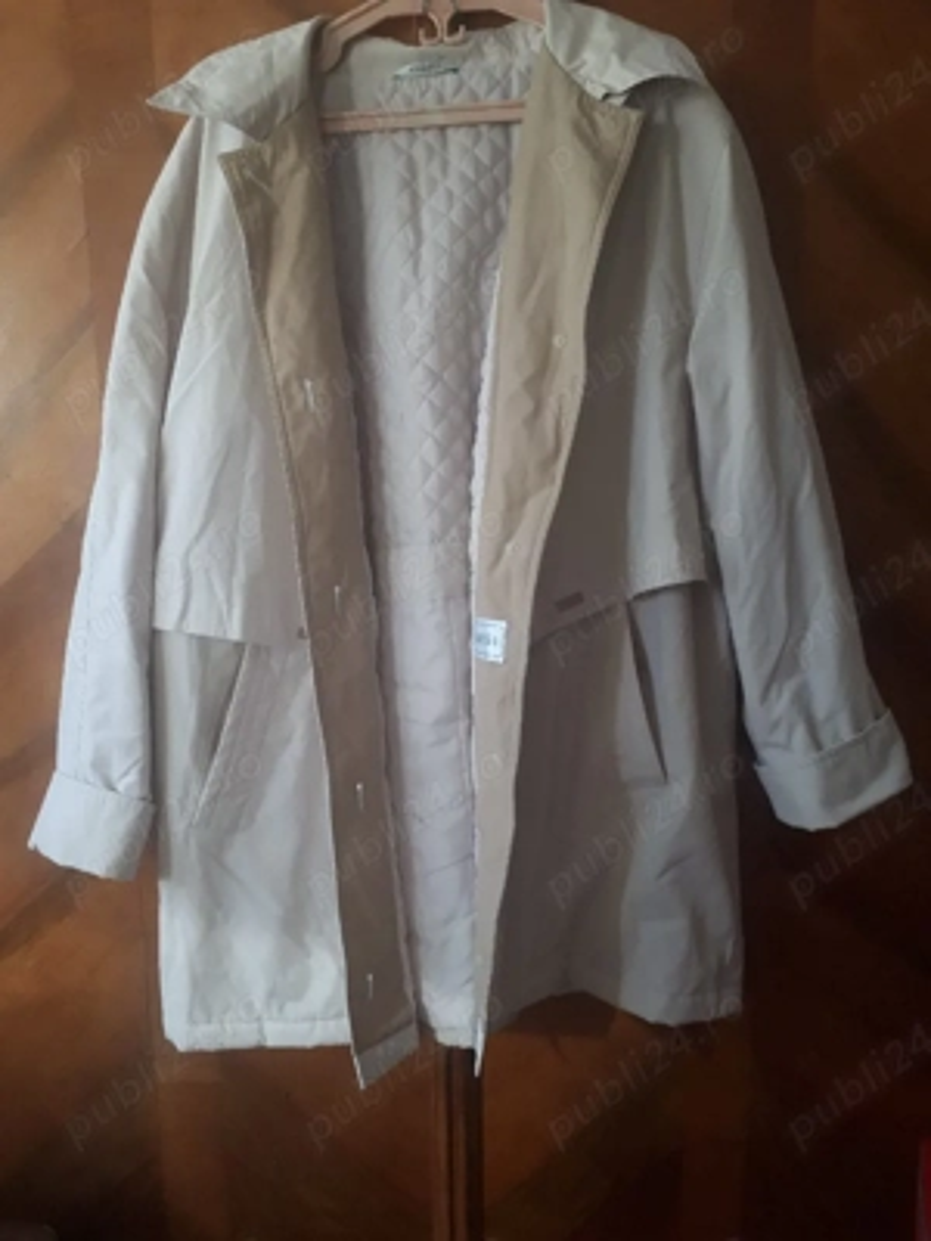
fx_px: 968
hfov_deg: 51.4
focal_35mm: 27
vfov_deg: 65.3
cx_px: 466
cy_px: 620
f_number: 1.9
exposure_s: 1/33
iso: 64
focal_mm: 3.6
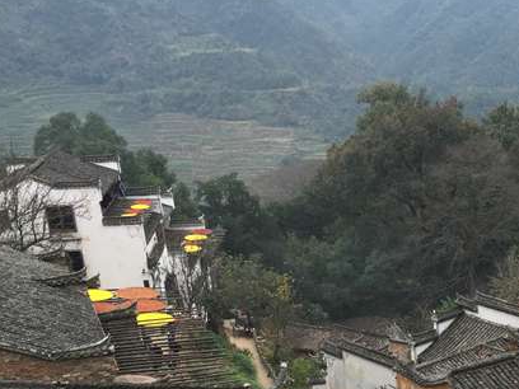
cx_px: 500
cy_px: 421
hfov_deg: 28.7
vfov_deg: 21.8
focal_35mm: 64
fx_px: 960
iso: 32
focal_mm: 4.15
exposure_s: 1/659
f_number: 2.2
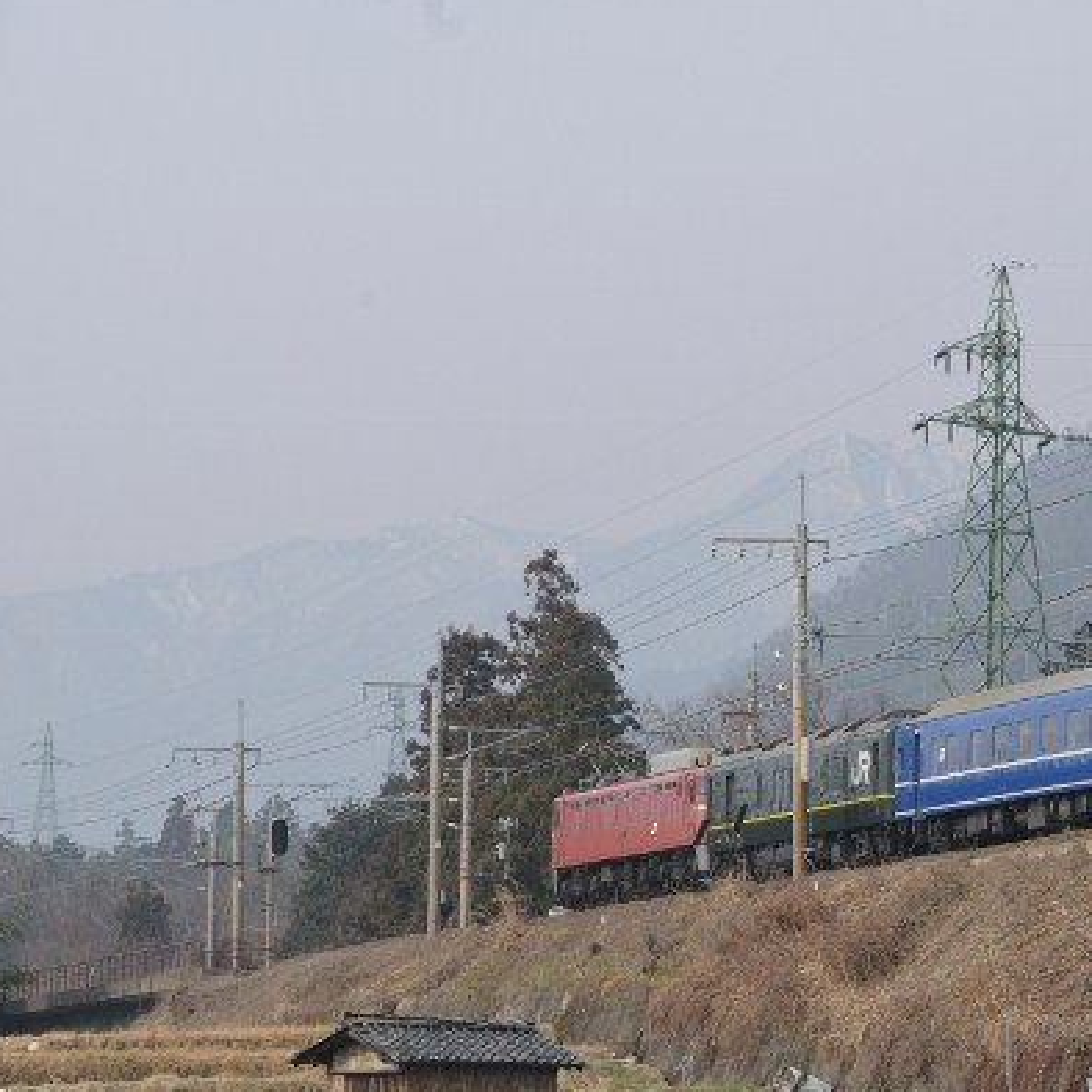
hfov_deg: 8.9
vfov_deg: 8.9
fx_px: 7020
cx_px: 834
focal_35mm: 197
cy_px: 575
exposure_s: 1/640
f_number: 10
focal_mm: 95
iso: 400
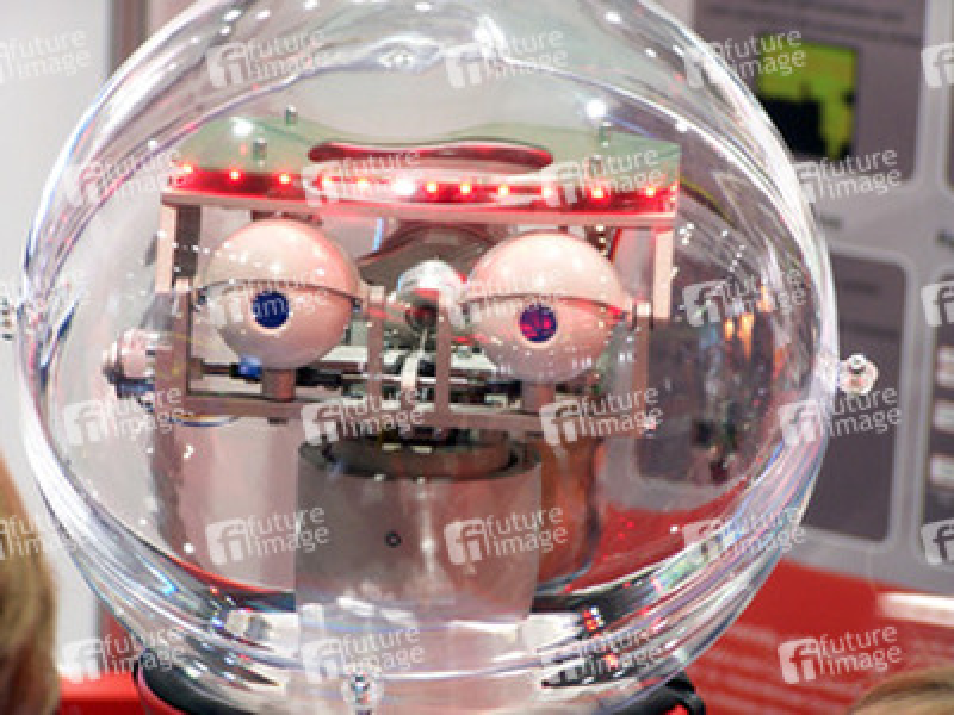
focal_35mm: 159
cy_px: 358
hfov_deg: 12.4
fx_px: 4382
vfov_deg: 9.3
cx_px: 477
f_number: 3.2
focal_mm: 26.4
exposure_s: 1/8
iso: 140
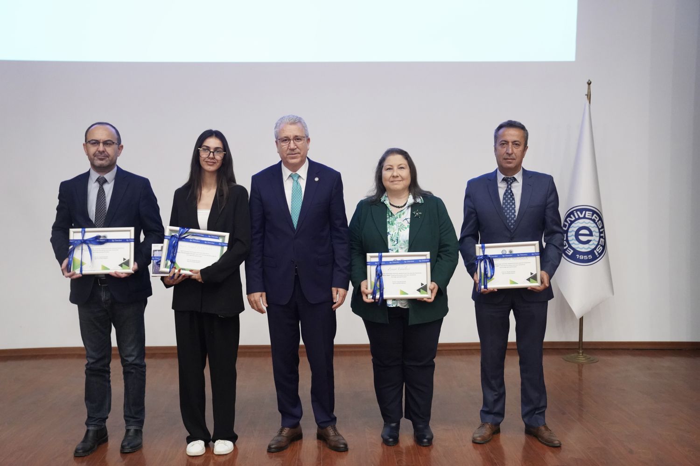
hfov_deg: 49.6
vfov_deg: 34.2
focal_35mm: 39
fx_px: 758
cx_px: 350
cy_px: 233
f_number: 3.2
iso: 8000
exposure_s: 1/100
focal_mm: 39
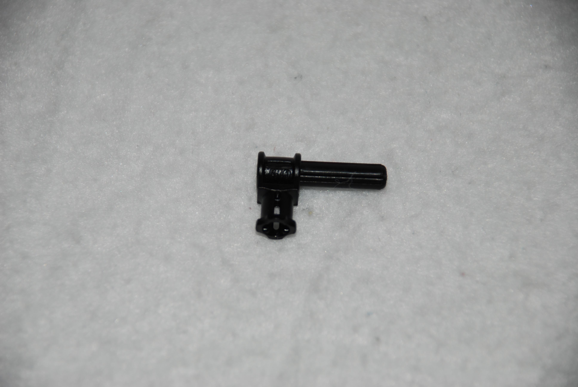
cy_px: 194
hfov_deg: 10.1
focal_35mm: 202
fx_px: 3255
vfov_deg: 6.8
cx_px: 289
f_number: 5.6
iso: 100
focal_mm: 135
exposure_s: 1/60
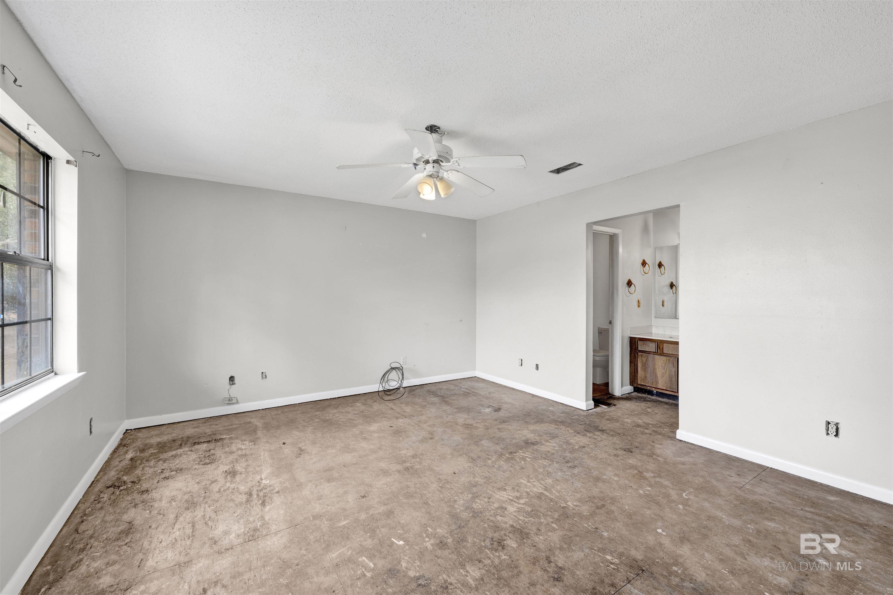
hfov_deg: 104.3
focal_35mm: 14
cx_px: 446
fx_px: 347
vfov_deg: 81.2
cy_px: 298
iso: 400
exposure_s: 1/6
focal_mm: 14
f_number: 11
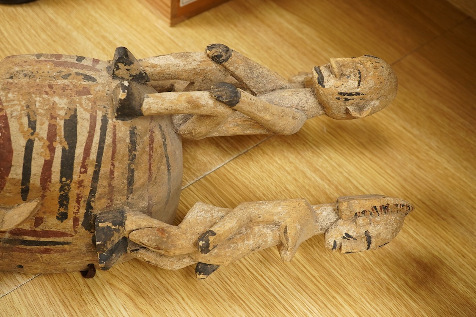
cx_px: 238
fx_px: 595
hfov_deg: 43.6
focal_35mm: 45
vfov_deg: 29.9
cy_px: 158
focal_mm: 30
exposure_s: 1/125
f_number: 8
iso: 2000
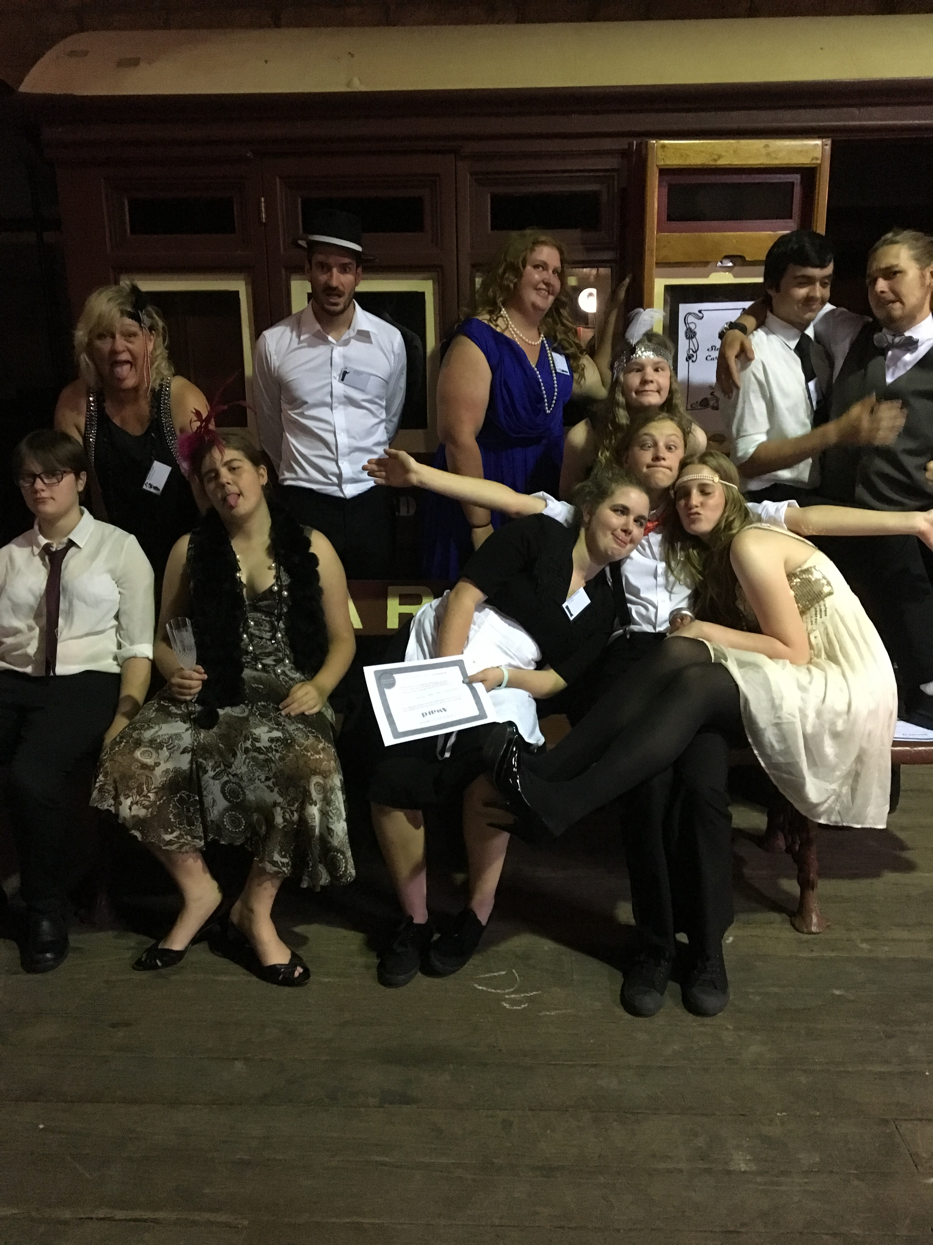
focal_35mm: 29
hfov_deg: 48.2
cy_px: 622
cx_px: 466
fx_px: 1042
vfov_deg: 61.7
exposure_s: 1/17
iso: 400
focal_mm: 4.15
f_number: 2.2
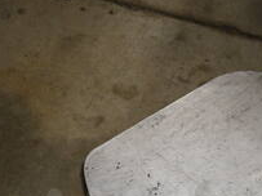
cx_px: 134
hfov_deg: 25.0
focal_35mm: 78
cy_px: 248
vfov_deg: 17.8
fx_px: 590
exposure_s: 1/125
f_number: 3.5
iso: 1400
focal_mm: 18
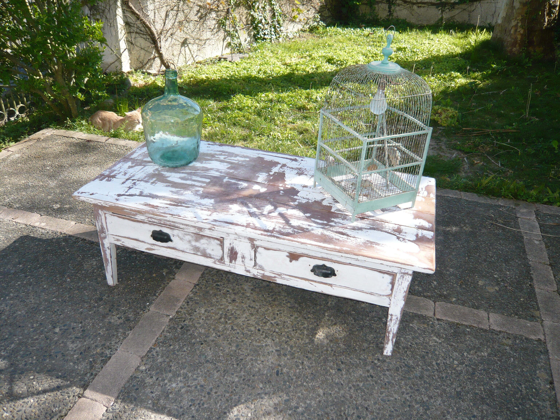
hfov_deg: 63.4
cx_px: 280
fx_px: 453
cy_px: 210
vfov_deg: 49.7
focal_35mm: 28
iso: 100
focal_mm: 4.6
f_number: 2.8
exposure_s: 1/400
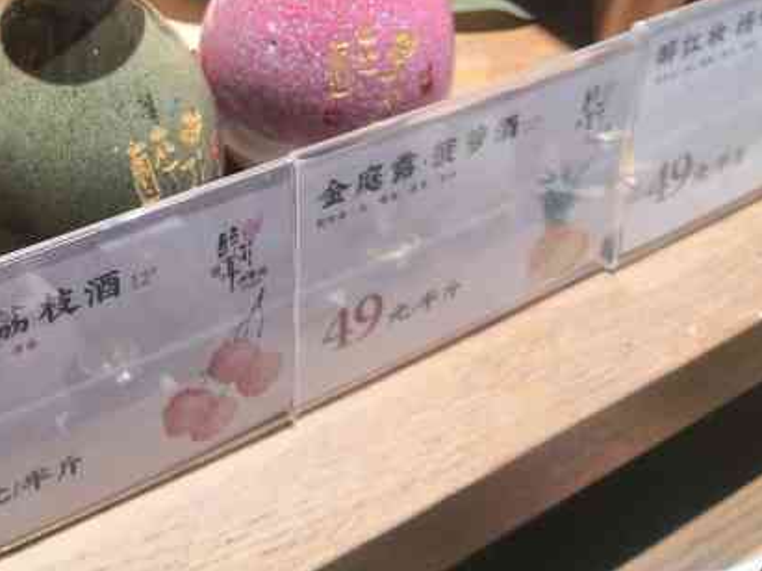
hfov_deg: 39.7
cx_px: 156
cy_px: 112
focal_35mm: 46
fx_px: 1012
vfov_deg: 30.7
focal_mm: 3.95
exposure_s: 1/50
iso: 80
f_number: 1.8
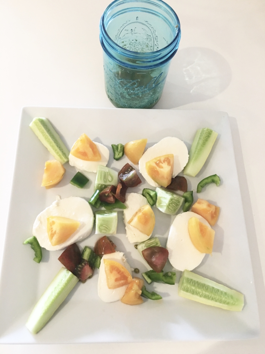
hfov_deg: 48.2
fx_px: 296
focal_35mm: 29
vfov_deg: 61.7
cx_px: 132
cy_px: 177
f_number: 2.2
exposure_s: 1/15
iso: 80
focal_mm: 4.15
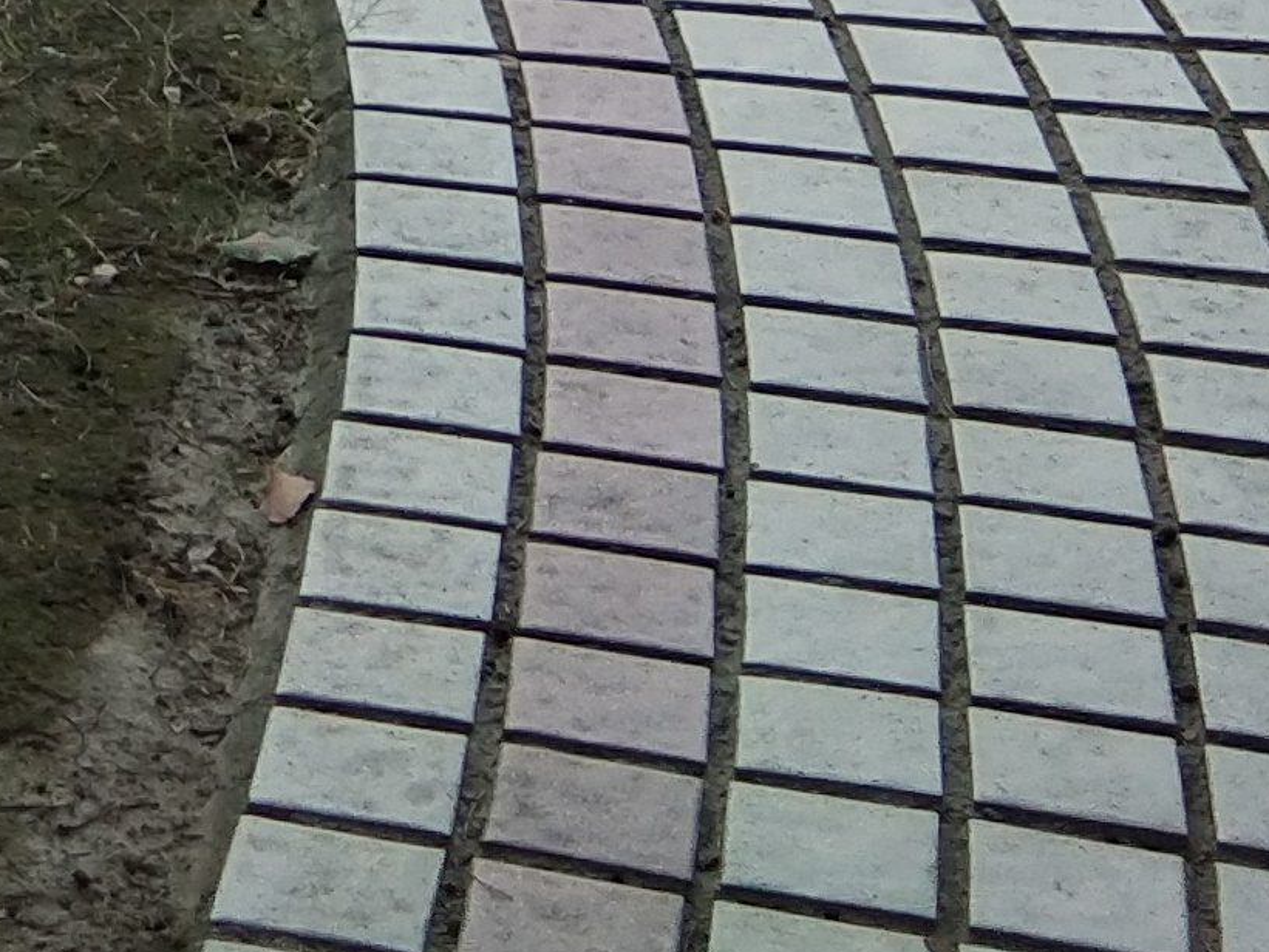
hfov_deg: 11.8
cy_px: -1375
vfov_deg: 8.6
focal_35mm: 157
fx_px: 5756
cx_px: -901
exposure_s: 1/100
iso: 100
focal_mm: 3.69
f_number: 2.2
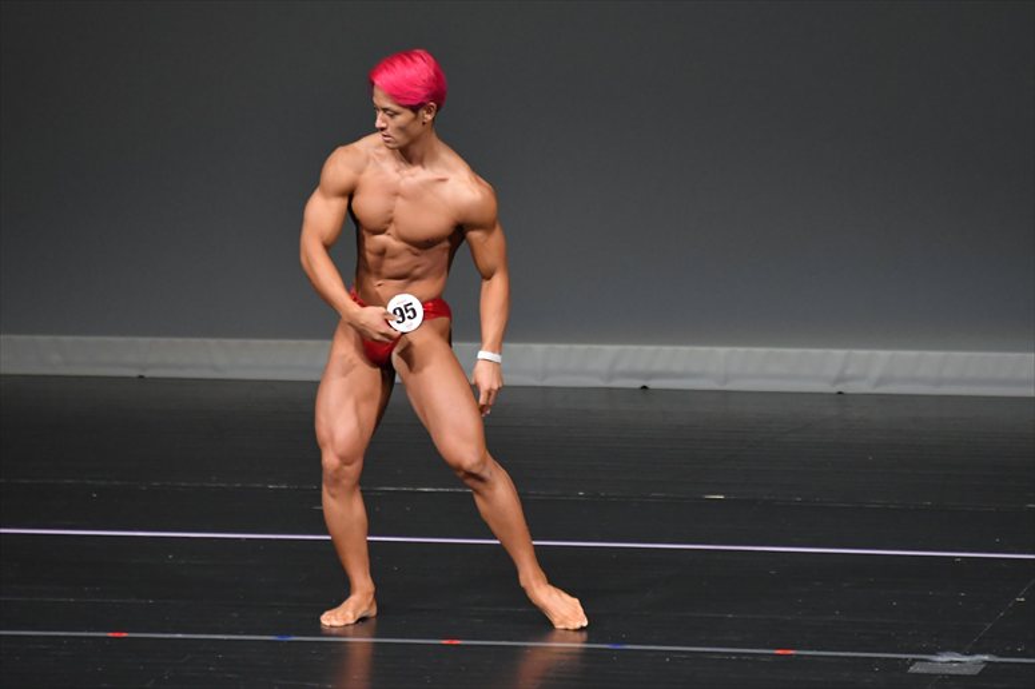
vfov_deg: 3.1
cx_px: 518
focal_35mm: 450
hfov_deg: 4.6
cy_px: 344
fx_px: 12931
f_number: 5.6
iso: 4000
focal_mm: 300
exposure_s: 1/400
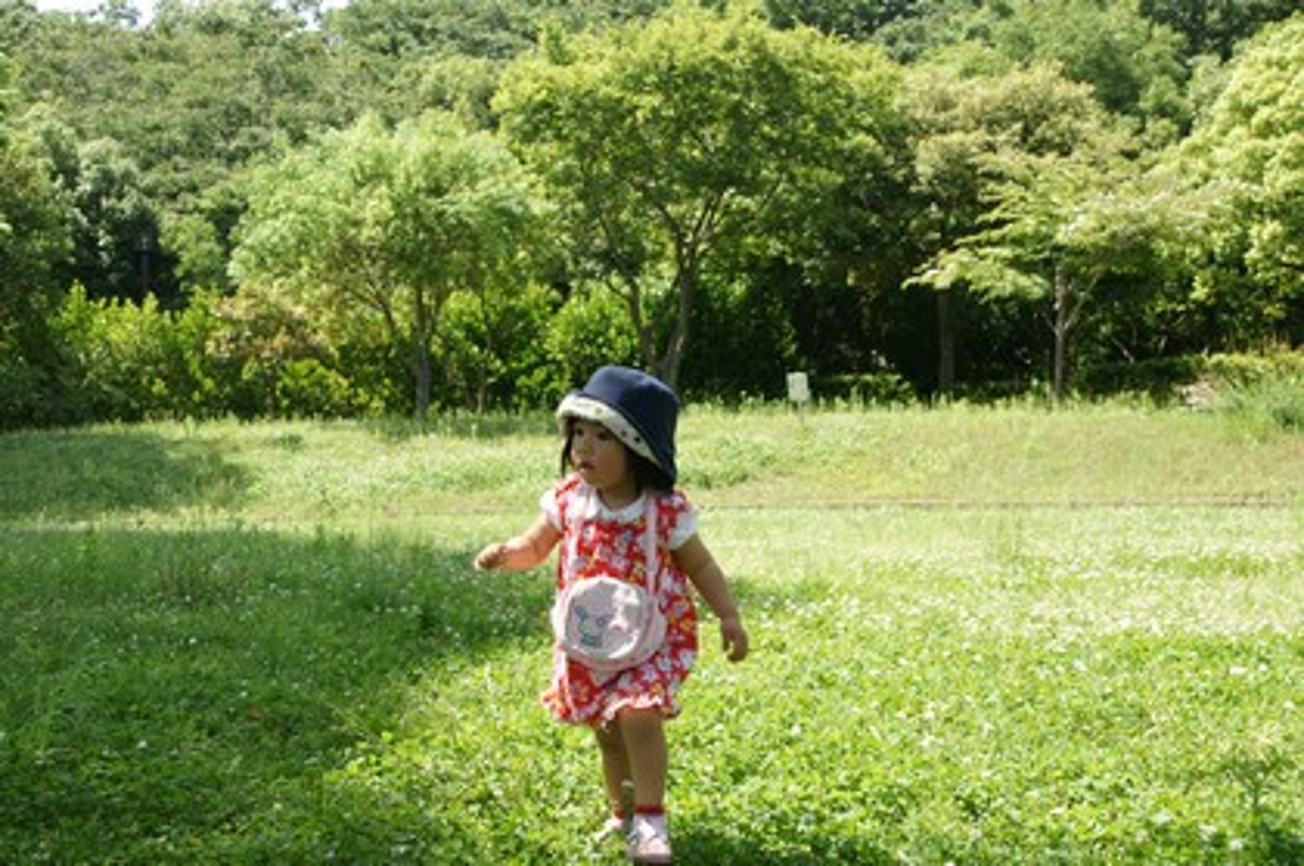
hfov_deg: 49.6
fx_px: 1411
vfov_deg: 34.1
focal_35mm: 39
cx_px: 652
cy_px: 433
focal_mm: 26
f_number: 6.3
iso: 200
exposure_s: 1/200
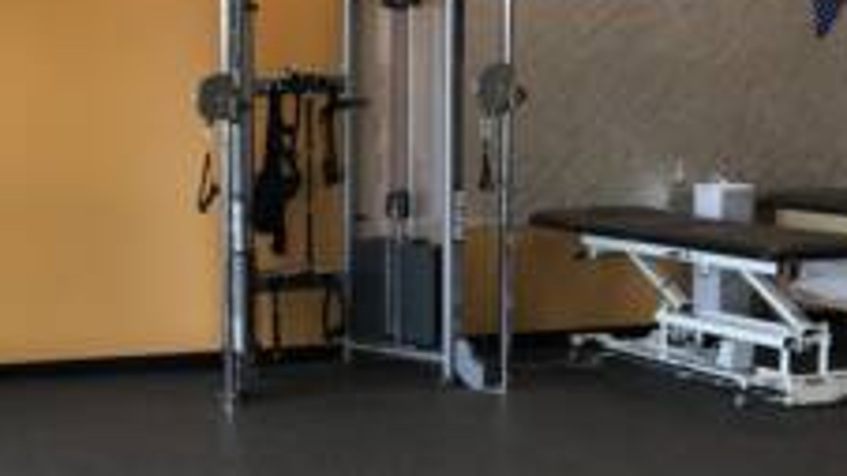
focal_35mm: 82
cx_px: -124
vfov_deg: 14.7
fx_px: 1841
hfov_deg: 24.0
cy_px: 289
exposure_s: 1/120
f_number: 1.8
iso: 32
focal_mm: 3.99
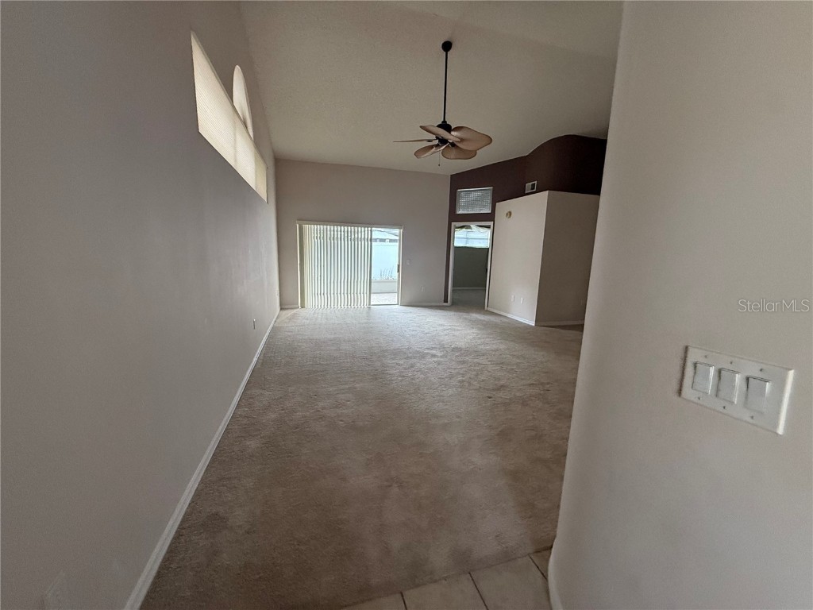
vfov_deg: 85.7
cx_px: 406
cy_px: 305
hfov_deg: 102.1
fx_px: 329
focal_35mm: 14
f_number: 2.2
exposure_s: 1/97
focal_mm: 2.22
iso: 320
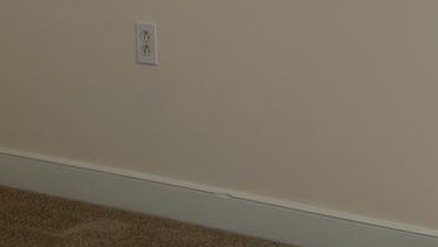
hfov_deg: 14.3
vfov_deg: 7.9
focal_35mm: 149
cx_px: 87
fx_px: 1732
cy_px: -192
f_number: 1.6
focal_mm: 5.1
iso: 32
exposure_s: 1/125
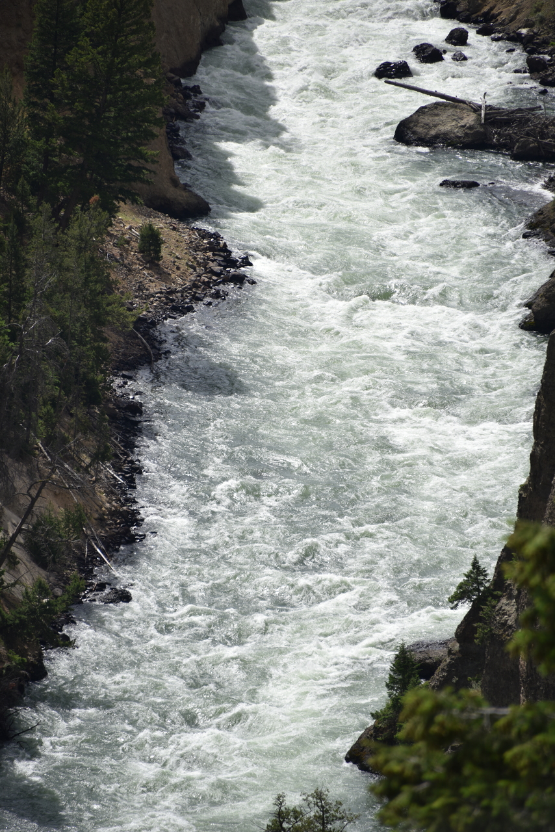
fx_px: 6933
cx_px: 278
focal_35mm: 300
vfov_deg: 6.9
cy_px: 416
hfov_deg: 4.6
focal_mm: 300
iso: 100
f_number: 7.1
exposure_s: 1/640
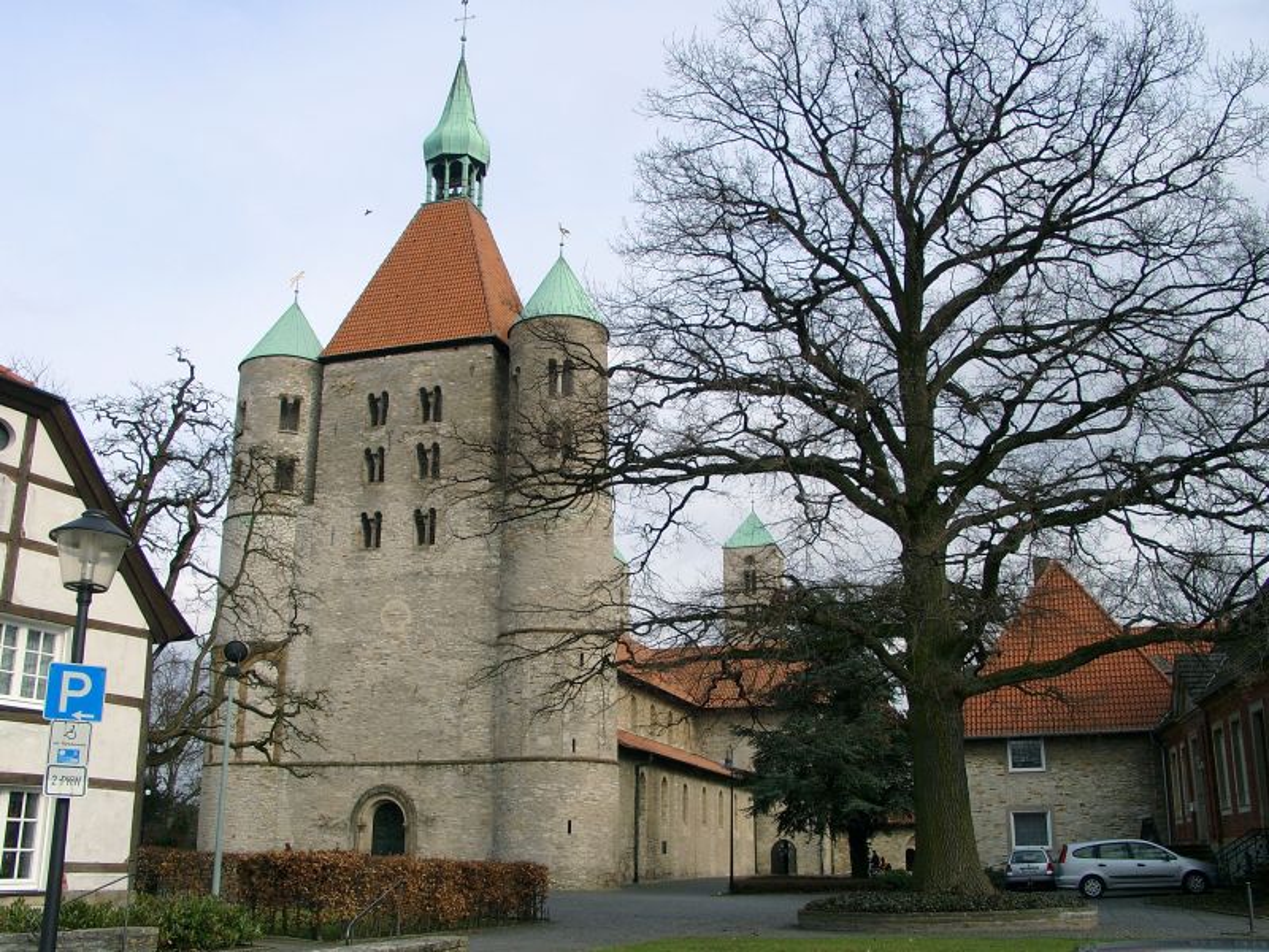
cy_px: 476
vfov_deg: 41.8
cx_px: 634
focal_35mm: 34
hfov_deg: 54.0
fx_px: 1246
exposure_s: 1/598
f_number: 4
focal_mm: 7.13
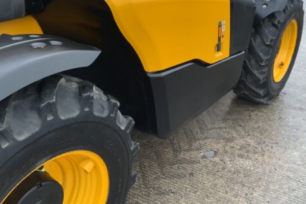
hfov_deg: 47.4
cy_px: 49
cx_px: 164
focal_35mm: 41
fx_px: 348
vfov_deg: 32.0
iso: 64
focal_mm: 3
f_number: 1.8
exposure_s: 1/104
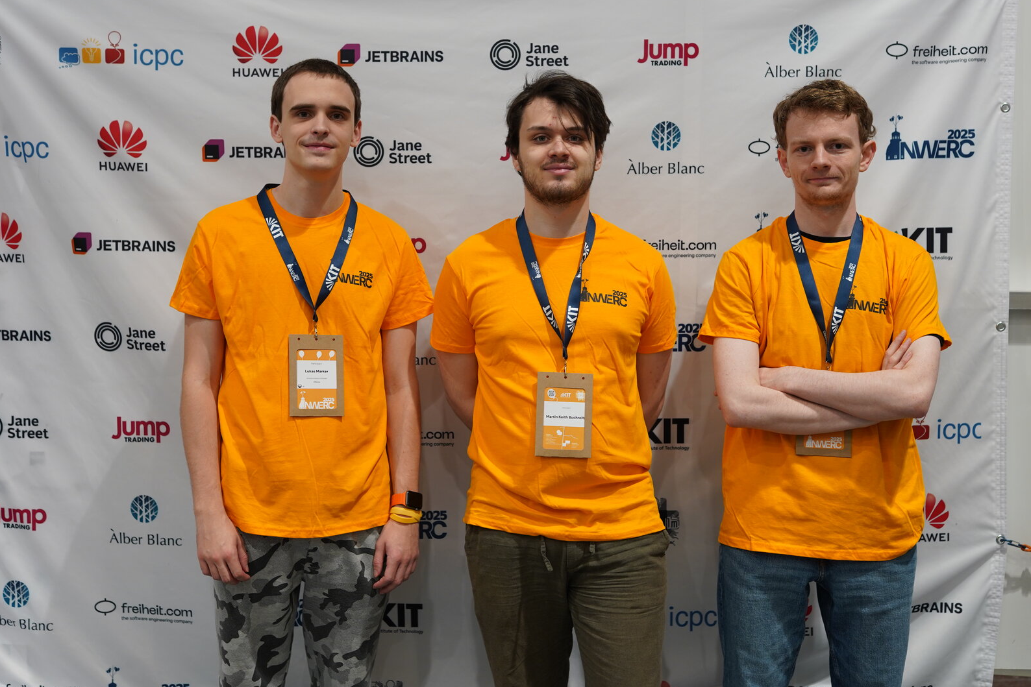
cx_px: 523
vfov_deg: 26.5
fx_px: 1461
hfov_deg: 38.9
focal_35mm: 51
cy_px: 341
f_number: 2.8
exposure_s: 1/60
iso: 640
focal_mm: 50
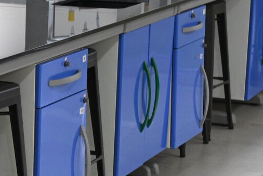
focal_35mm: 177
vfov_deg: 7.8
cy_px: 96
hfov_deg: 10.8
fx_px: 1294
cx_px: -235
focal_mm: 35
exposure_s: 1/100
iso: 1000
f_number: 4.5
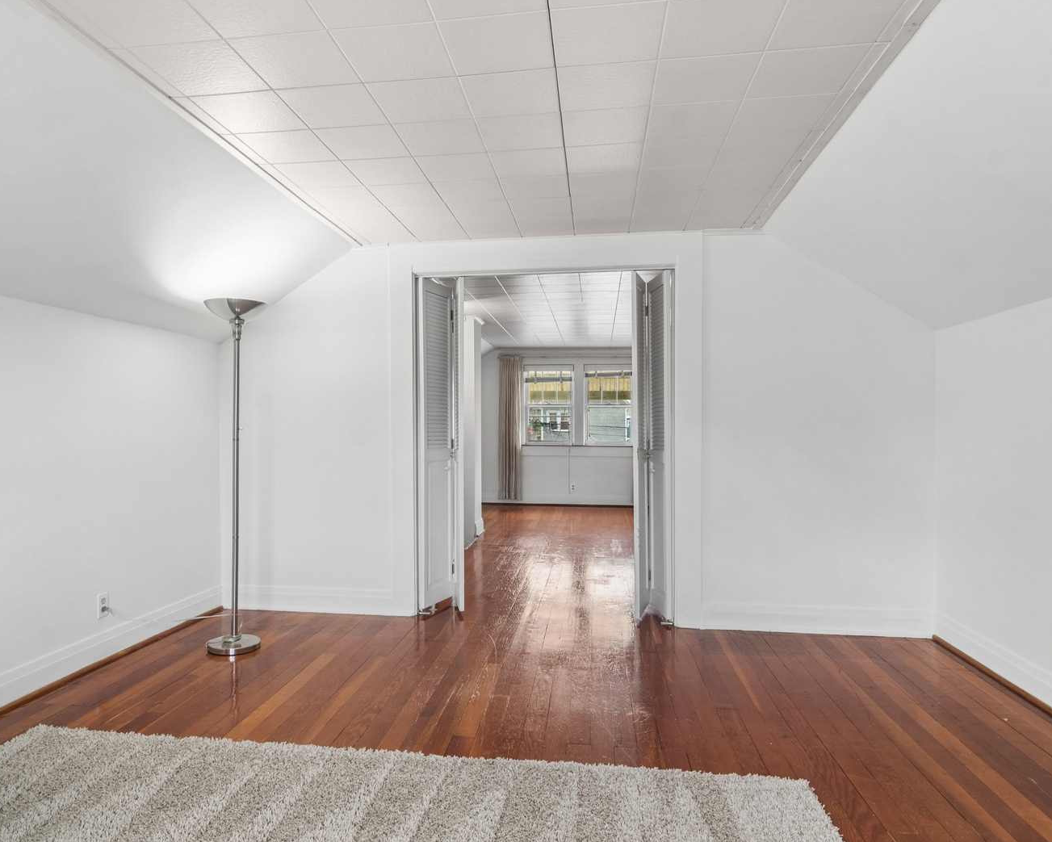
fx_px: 654
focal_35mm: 21
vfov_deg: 65.5
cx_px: 489
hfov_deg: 77.5
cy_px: 433
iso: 200
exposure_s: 1/6
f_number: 8
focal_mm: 12
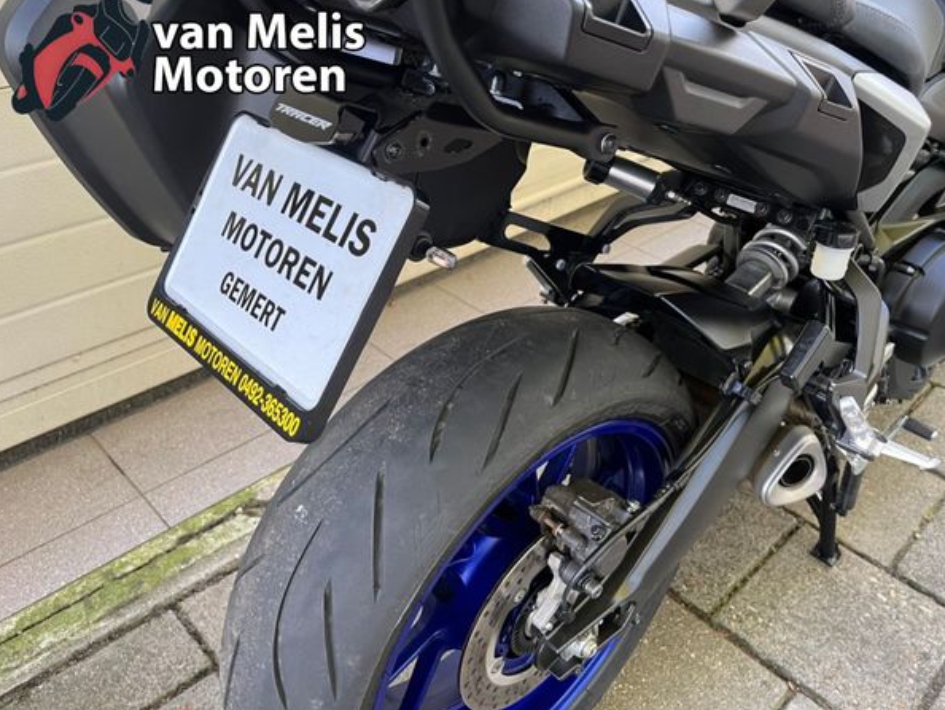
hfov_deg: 63.4
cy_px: 337
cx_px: 500
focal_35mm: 28
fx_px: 765
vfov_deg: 49.8
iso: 125
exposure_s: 1/100
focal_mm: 5.1
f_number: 1.6
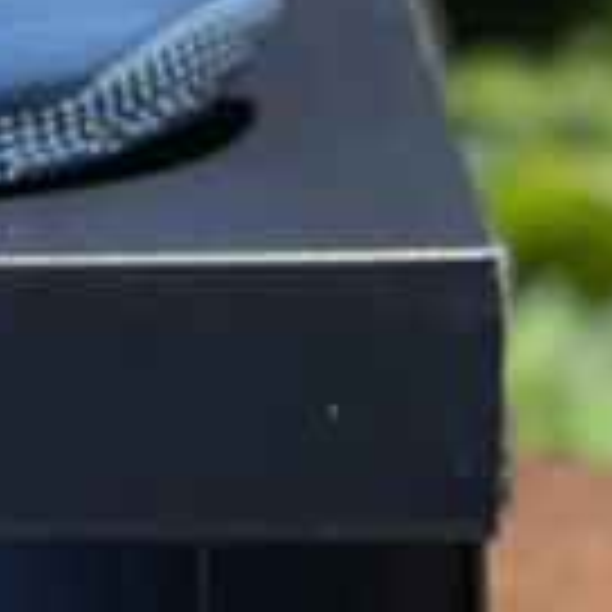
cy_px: 358
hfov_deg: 5.5
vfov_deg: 5.7
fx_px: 6141
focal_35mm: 307
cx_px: -770
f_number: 2.2
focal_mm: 7.5
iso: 32
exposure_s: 1/1193
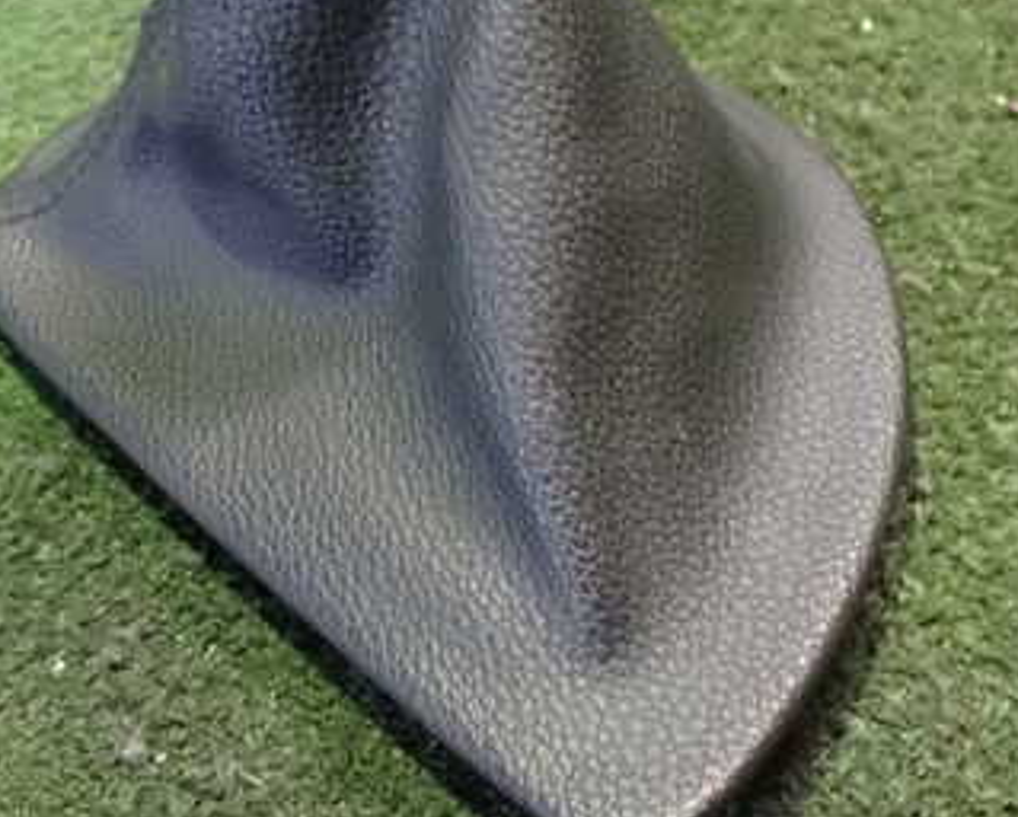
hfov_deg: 34.1
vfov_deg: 27.4
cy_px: 243
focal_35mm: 55
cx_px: 434
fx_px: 1659
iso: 1600
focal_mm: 5.4
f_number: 2.3
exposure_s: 1/30
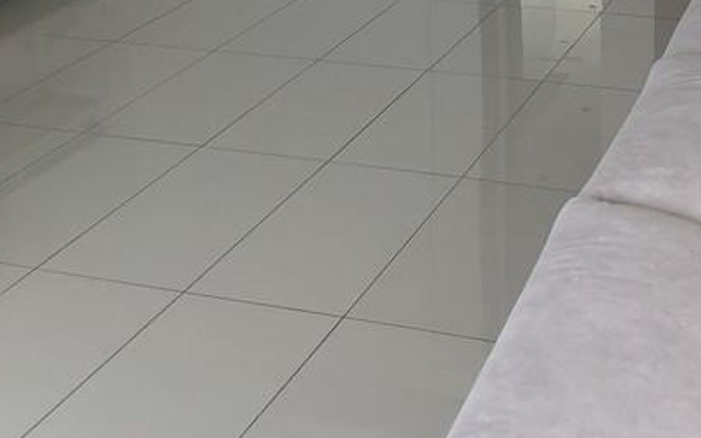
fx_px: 1433
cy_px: -109
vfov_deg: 16.6
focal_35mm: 75
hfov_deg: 27.3
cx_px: 456
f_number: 1.8
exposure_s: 1/188
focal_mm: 3.99
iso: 20
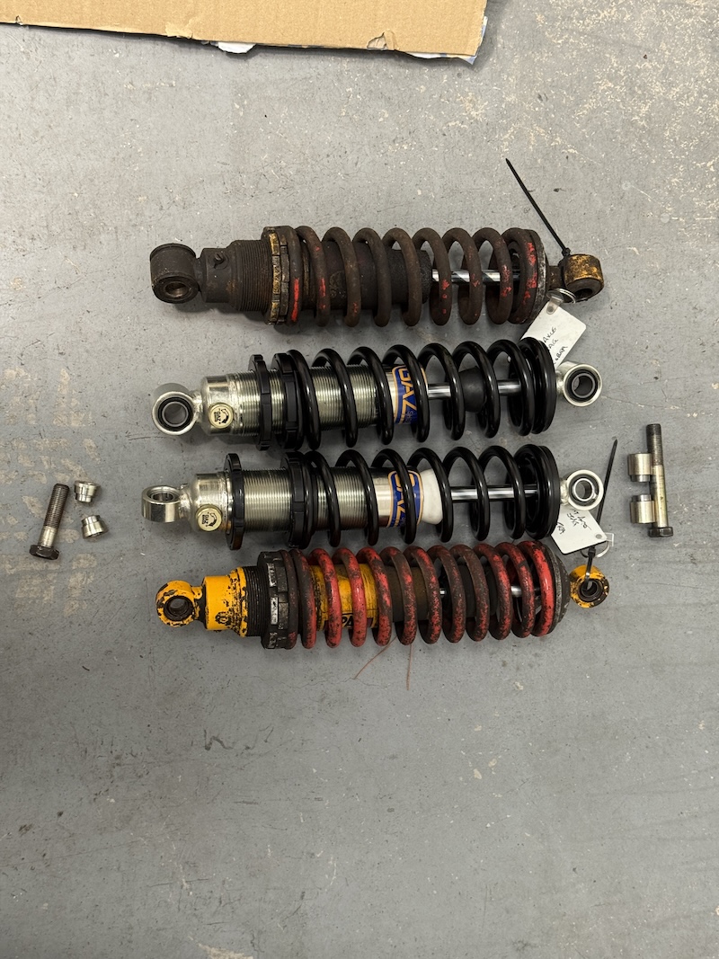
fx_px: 1330
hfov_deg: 30.3
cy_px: 480
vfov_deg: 39.7
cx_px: 360
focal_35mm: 48
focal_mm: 6.76
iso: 160
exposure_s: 1/60
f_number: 1.78
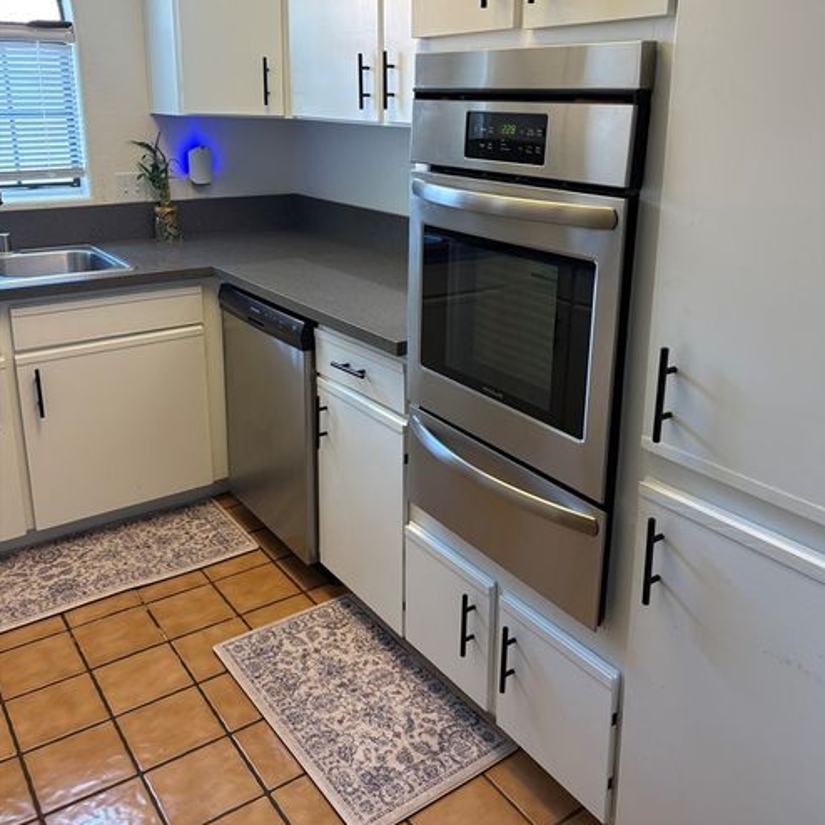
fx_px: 836
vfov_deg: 52.0
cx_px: 414
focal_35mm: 31
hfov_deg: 52.5
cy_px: 315
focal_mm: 5.96
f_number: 1.6
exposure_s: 1/60
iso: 160
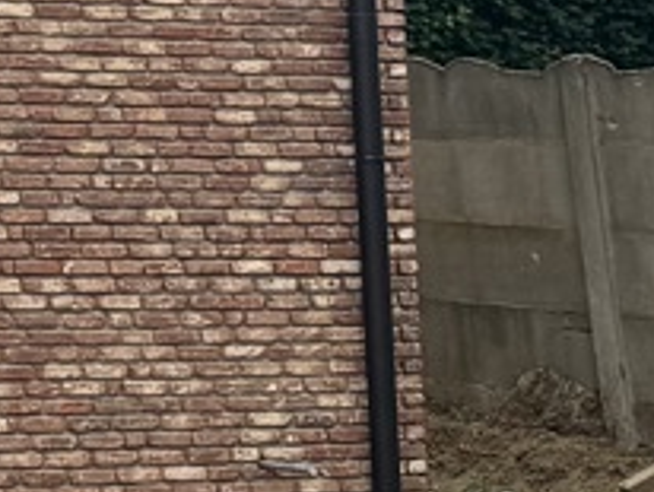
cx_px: -1006
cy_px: -413
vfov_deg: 7.7
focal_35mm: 186
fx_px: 3518
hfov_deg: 9.3
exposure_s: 1/2506
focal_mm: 6.76
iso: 80
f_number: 1.78
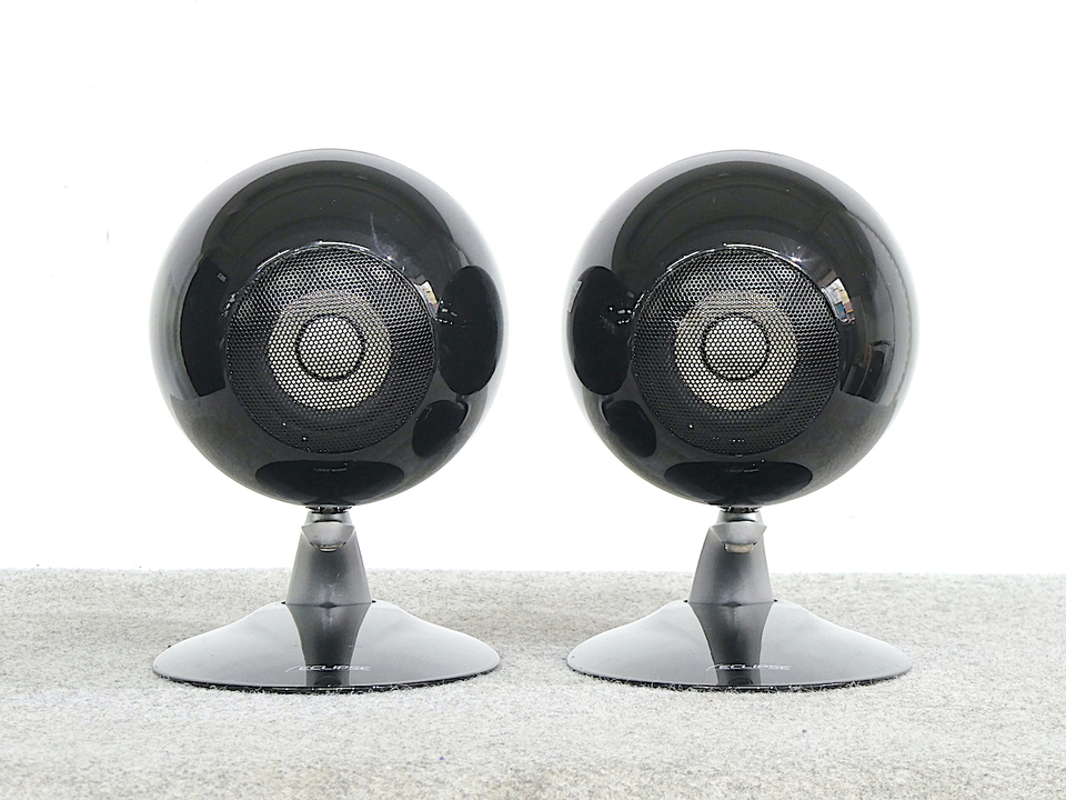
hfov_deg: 13.1
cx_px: 533
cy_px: 400
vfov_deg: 9.8
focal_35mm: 151
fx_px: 4650
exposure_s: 1/6
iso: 200
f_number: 5.4
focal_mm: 27.1
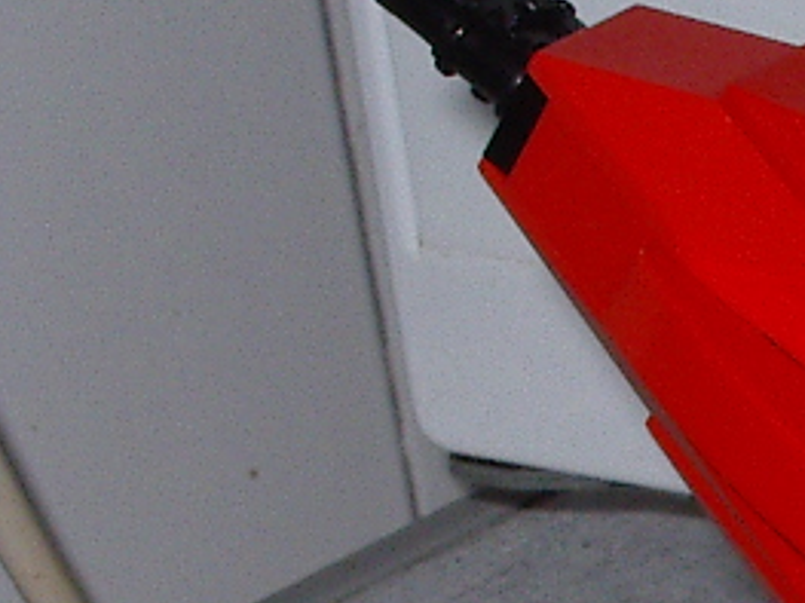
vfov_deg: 6.0
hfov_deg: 7.8
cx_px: 1552
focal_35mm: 245
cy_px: 961
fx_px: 5695
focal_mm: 9.6
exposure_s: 1/60
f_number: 6.2
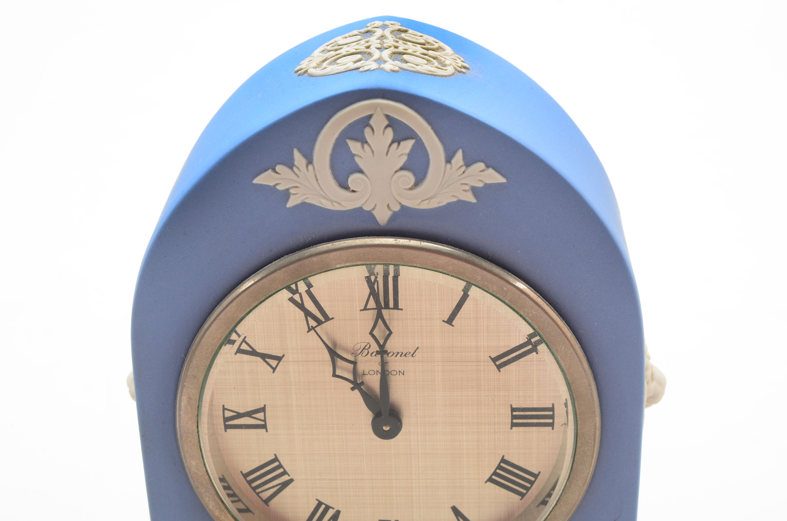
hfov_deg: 28.1
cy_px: 260
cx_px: 394
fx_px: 1571
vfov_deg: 18.8
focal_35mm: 72
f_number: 20
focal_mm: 48
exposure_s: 1/160
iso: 100
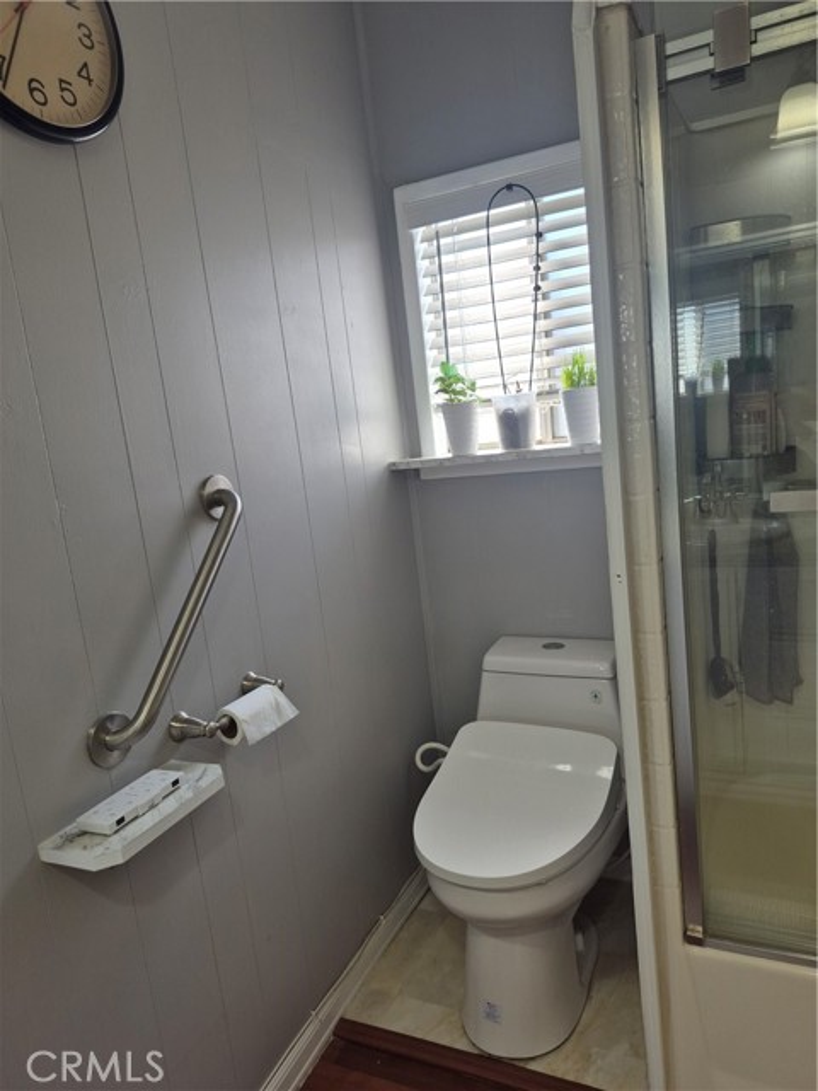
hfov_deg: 58.9
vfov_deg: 73.9
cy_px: 546
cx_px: 409
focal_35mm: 23
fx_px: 725
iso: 40
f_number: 1.8
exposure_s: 1/120
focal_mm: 5.4
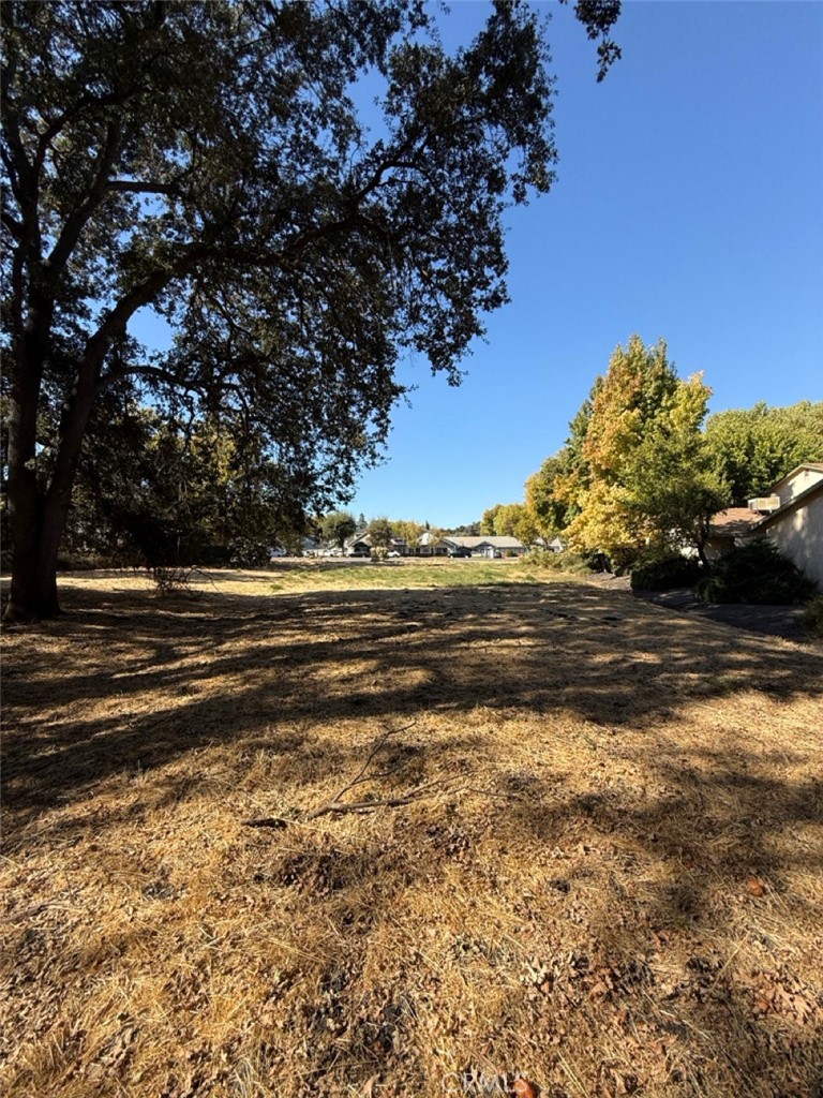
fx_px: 444
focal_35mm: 14
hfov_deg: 85.7
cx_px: 412
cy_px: 549
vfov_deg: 102.1
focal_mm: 2.22
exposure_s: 1/1125
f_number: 2.2
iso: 50
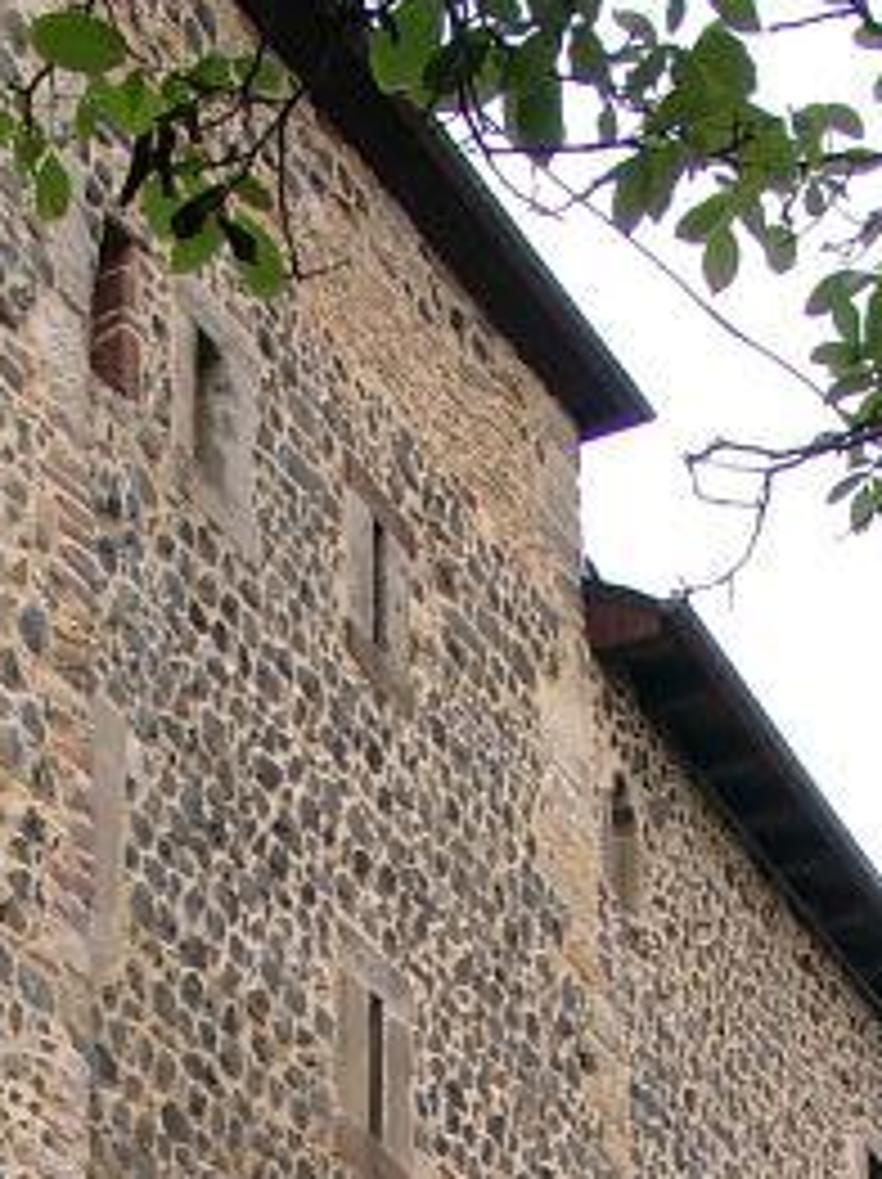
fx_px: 3539
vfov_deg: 17.3
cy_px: 1688
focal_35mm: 104
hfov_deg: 14.2
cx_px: 472
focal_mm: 7.13
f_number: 4
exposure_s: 1/191
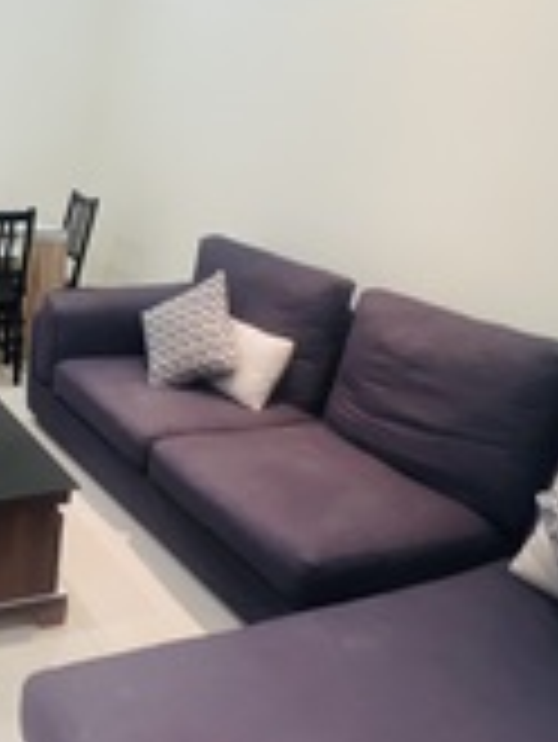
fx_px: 773
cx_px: 16
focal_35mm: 36
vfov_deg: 51.2
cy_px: 322
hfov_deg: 36.2
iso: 200
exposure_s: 1/50
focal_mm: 1.57
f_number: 1.8
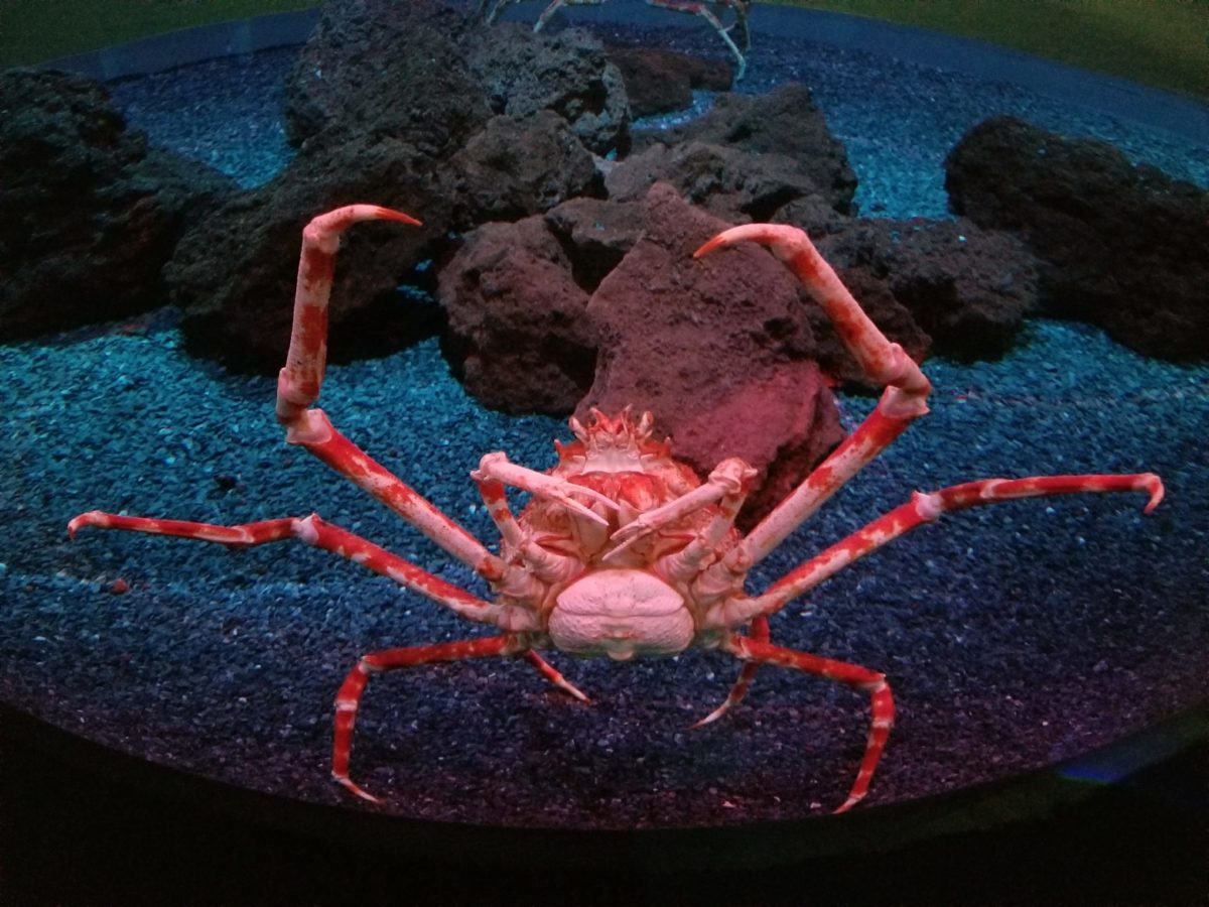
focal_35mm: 26
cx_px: 604
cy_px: 454
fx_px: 908
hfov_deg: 67.3
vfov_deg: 53.1
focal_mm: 4.25
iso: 1250
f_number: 1.7
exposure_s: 1/9
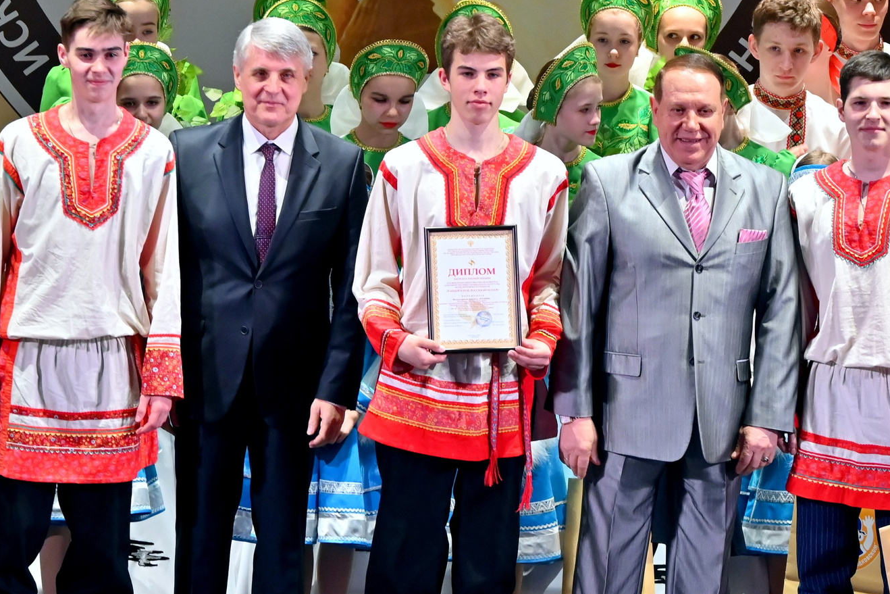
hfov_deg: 6.1
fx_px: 8282
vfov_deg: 4.1
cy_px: 240
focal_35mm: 335
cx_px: 603
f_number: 5.6
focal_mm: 115
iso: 800
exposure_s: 1/125
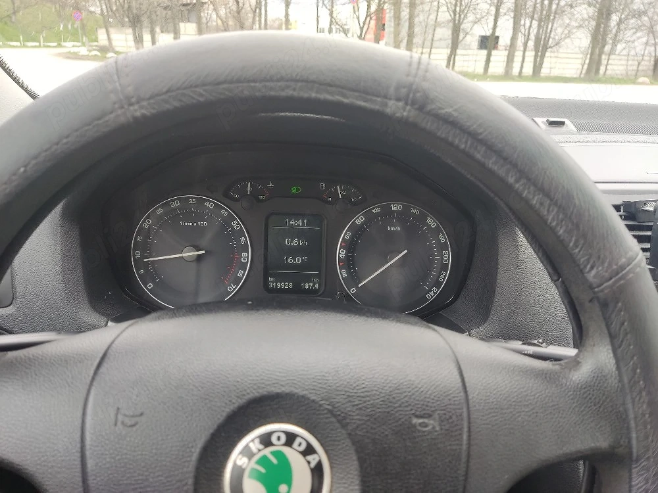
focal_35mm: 25
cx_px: 329
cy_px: 246
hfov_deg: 69.4
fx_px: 475
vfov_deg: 54.9
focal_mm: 4.71
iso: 56
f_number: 1.79
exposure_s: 1/100
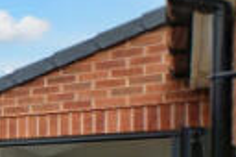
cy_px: 199
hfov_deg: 14.3
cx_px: -357
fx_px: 504
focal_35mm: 77
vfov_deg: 16.8
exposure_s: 1/1000
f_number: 3.5
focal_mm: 10
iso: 100
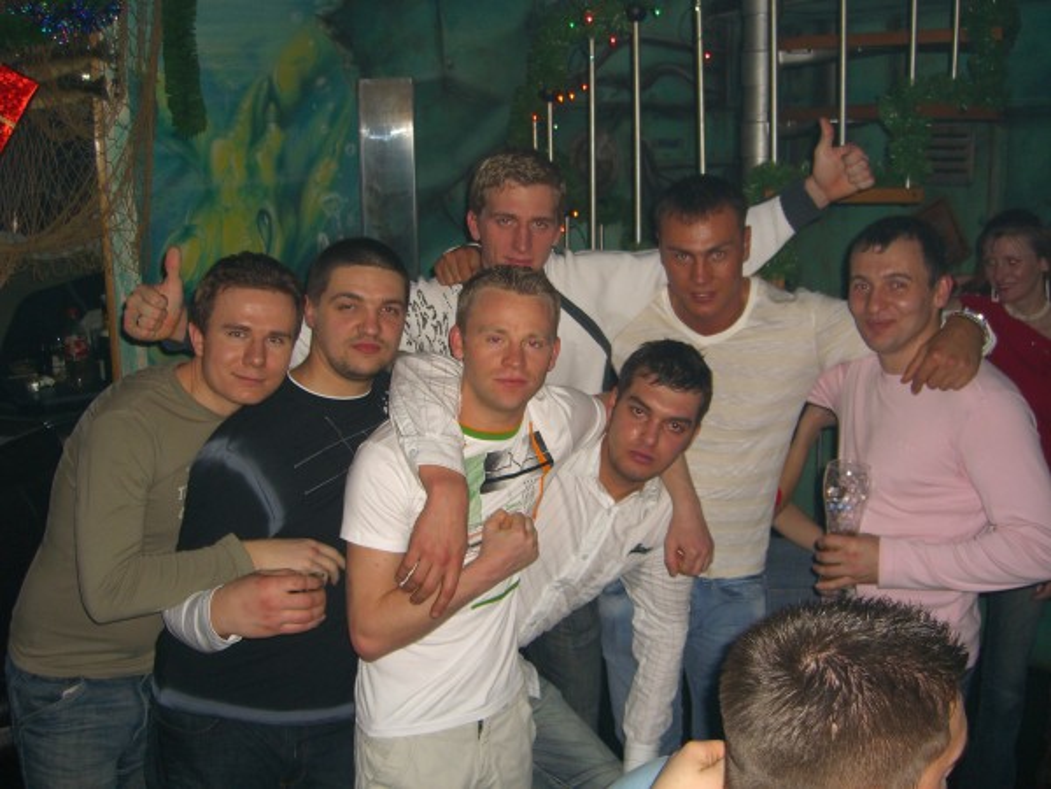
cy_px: 394
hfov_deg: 49.0
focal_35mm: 38
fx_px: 1154
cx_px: 526
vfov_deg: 37.7
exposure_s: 1/60
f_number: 2.8
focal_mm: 7.9
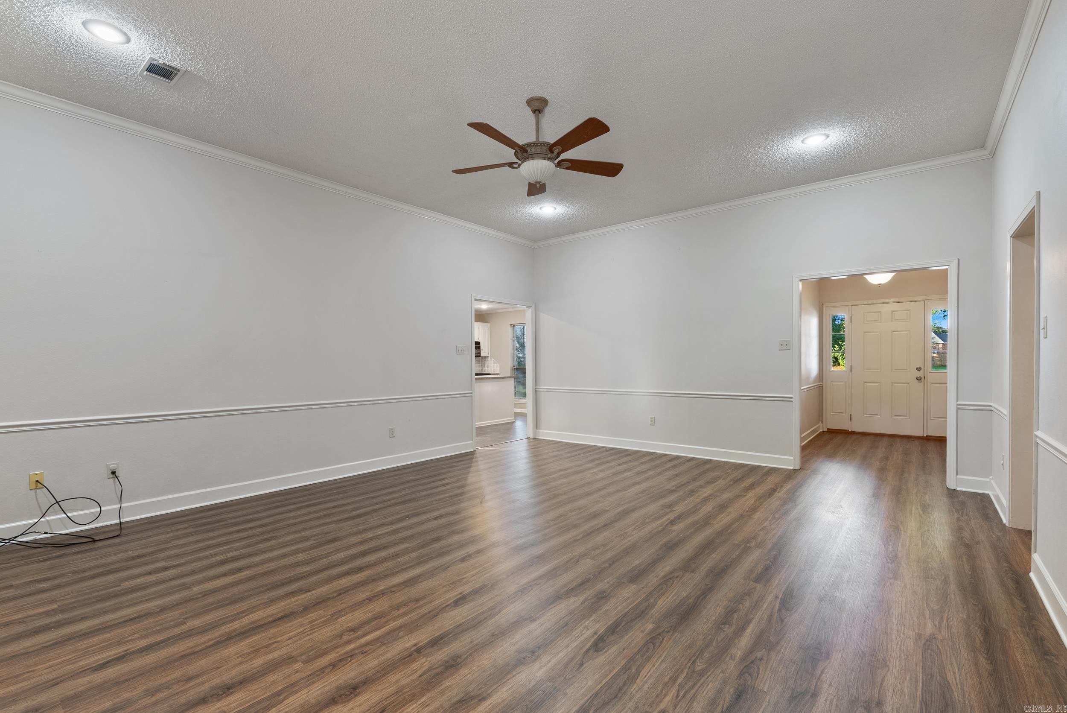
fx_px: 474
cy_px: 356
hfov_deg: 96.7
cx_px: 534
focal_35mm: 16
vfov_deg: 73.8
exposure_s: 1.6
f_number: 9
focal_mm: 16
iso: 250
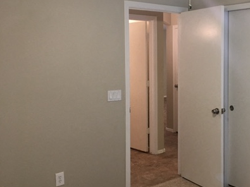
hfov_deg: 38.9
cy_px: 73
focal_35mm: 47
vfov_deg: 30.8
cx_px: 201
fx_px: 339
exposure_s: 1/30
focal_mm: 4.15
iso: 80
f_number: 2.2
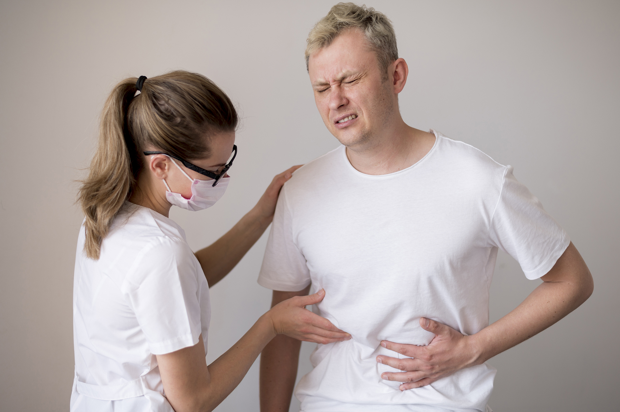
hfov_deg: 39.6
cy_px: 206
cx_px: 310
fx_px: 861
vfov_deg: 27.0
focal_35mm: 50
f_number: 1.8
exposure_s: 1/250
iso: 125
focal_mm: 50
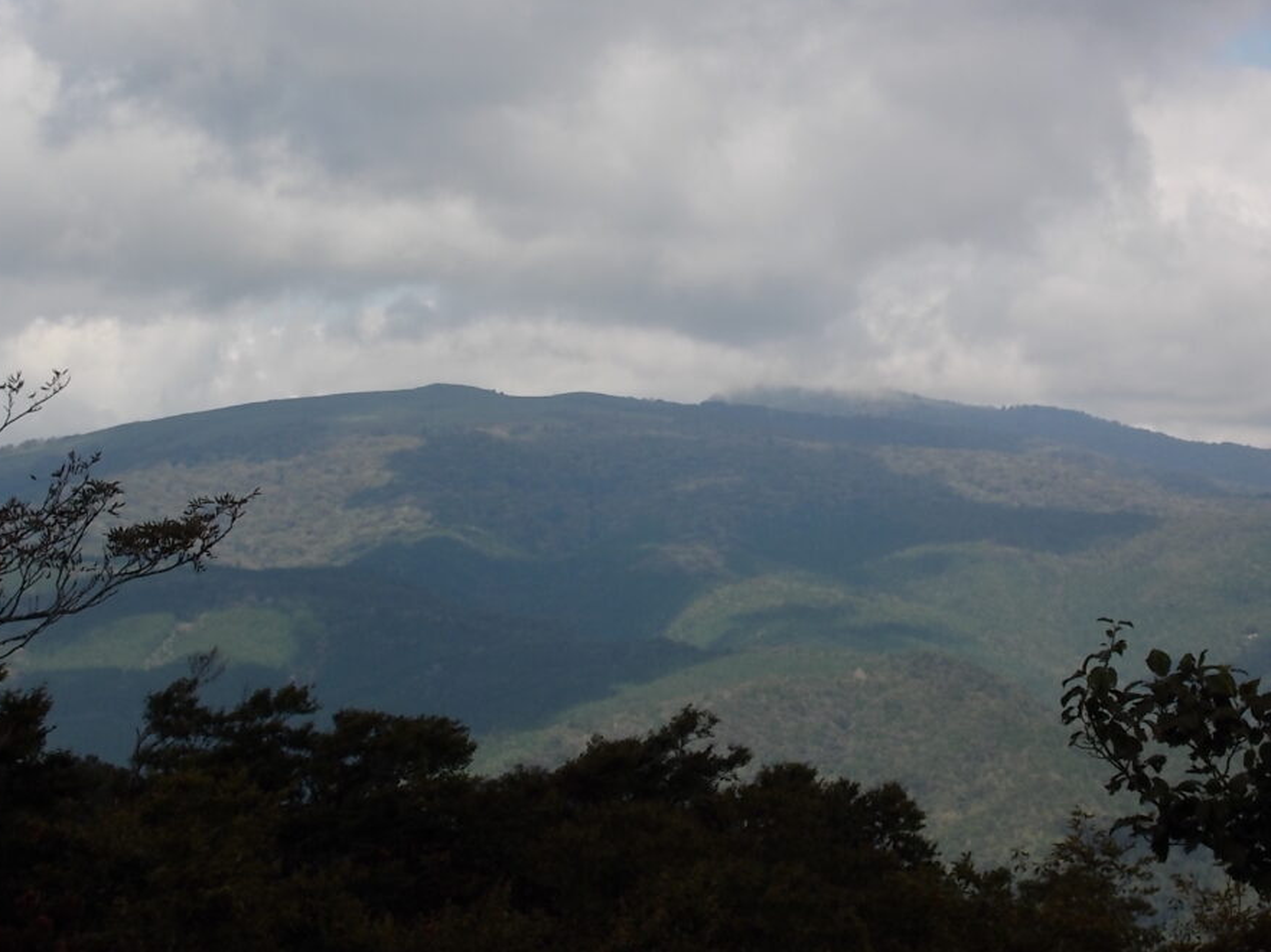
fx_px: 3670
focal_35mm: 100
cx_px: 671
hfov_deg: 19.6
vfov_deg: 14.8
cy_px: 411
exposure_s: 1/400
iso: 80
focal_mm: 15.4
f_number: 6.3
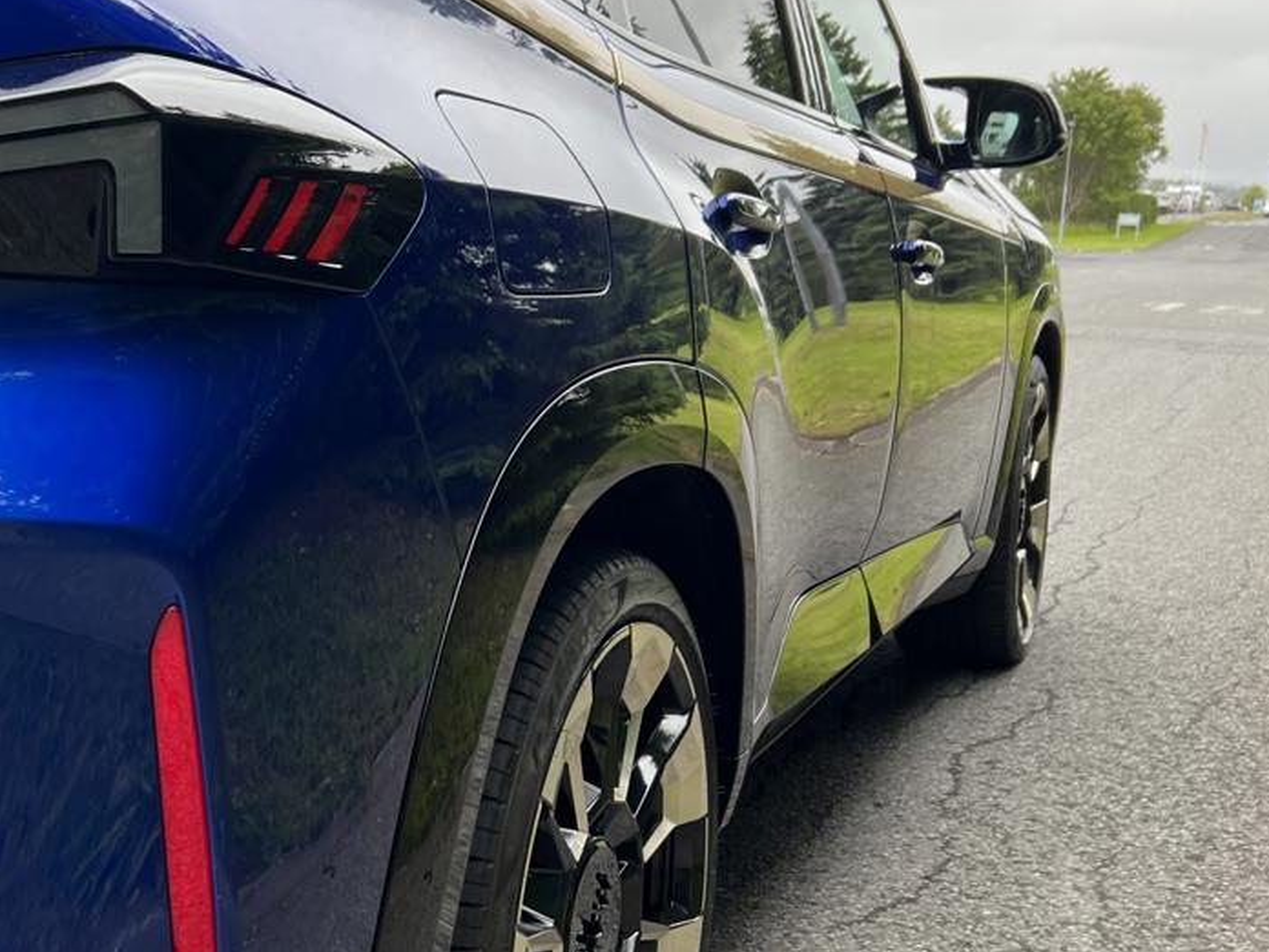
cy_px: 533
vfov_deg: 28.5
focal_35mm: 51
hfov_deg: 36.4
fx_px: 1870
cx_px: 280
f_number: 1.5
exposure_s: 1/290
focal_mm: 5.7
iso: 40
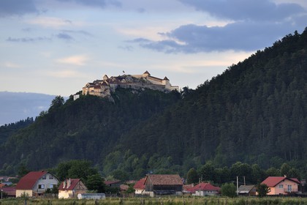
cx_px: 154
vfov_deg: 6.9
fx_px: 1705
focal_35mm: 200
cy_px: 102
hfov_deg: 10.3
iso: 800
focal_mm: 200
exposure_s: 1/200
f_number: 6.3
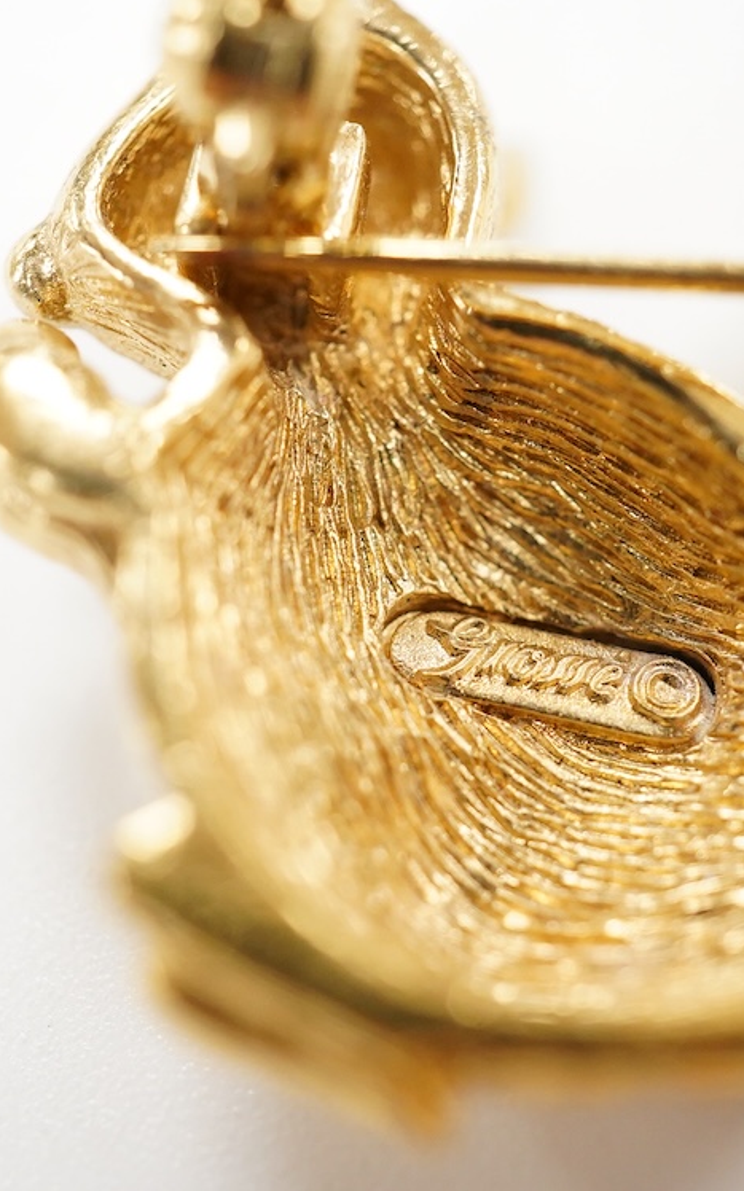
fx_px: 2240
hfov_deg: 18.8
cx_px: 421
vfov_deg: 29.8
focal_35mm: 69
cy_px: 596
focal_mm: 30
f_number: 7.1
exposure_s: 1/200
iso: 2500
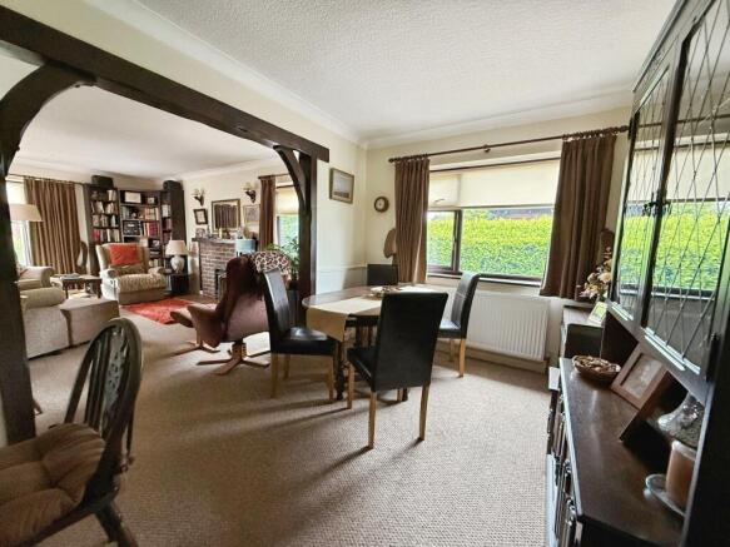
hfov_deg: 102.1
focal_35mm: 14
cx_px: 365
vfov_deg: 85.7
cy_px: 274
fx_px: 295
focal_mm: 2.22
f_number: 2.2
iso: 320
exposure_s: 1/96
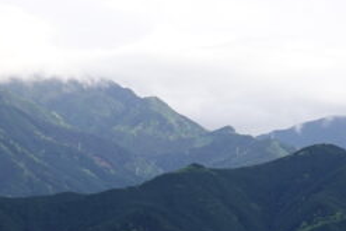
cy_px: 356
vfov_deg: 6.8
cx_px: 347
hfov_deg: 10.2
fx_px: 1914
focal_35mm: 199
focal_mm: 17.55
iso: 100
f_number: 4
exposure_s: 1/250
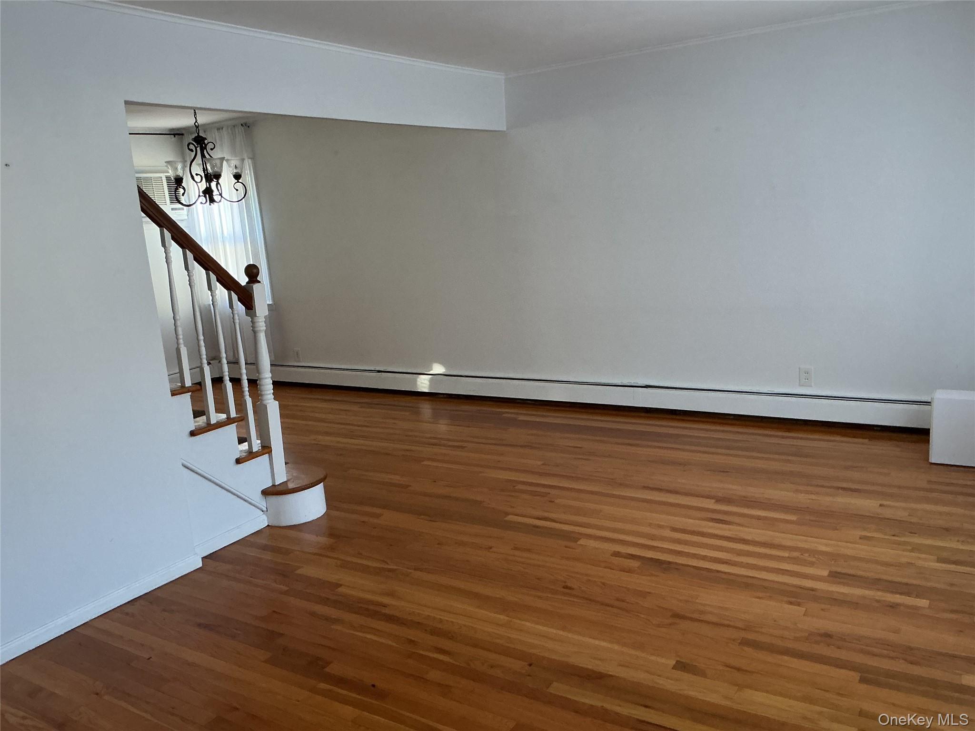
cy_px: 366
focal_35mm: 29
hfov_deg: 61.7
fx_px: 817
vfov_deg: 48.2
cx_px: 488
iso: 200
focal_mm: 3
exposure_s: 1/60
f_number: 1.8
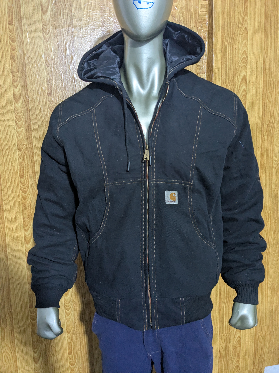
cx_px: 140
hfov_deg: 51.4
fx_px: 290
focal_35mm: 27
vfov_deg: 65.3
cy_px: 186
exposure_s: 1/50
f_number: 1.73
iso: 517
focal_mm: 4.38
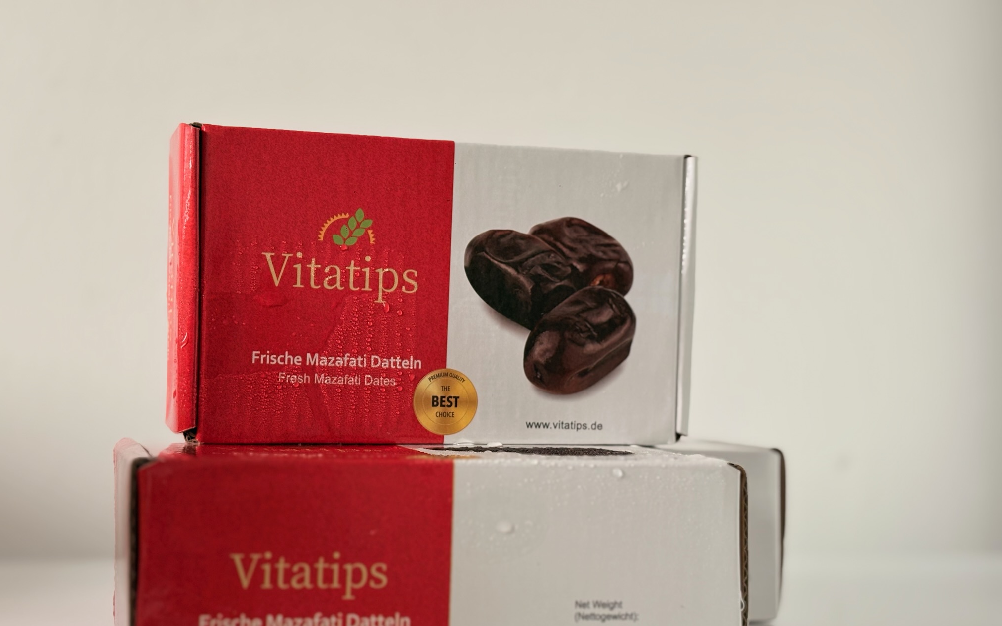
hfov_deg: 36.3
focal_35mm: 56
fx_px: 1529
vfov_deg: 23.1
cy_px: 374
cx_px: 507
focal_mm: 5.96
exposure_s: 1/64
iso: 50
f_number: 1.6
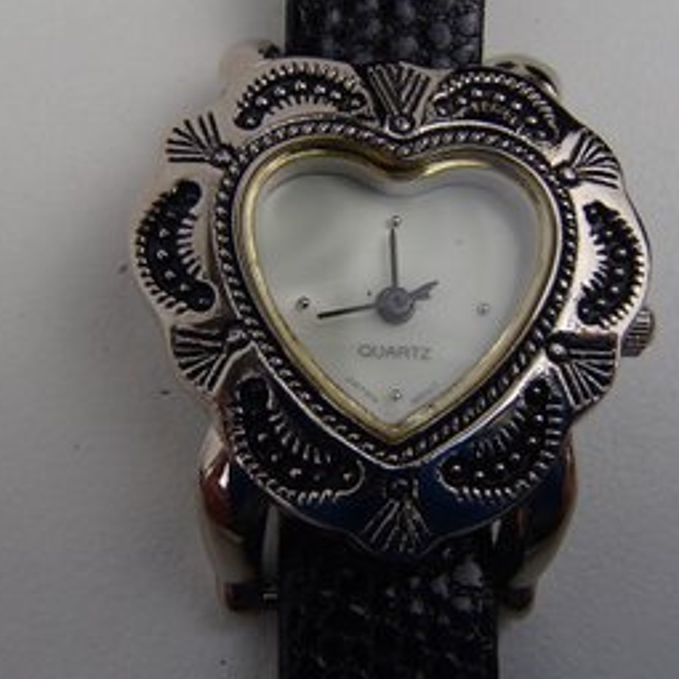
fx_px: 976
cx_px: 332
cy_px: 340
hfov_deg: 38.3
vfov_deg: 38.3
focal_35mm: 44
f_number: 4.7
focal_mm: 6.64
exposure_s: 1/160
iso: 200
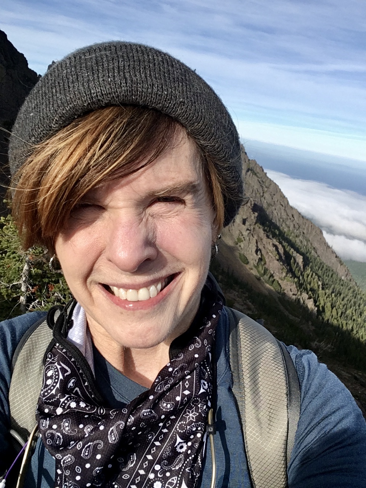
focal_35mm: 31
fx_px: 437
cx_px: 183
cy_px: 244
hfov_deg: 45.4
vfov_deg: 58.4
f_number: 2.4
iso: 50
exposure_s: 1/1342
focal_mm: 2.15
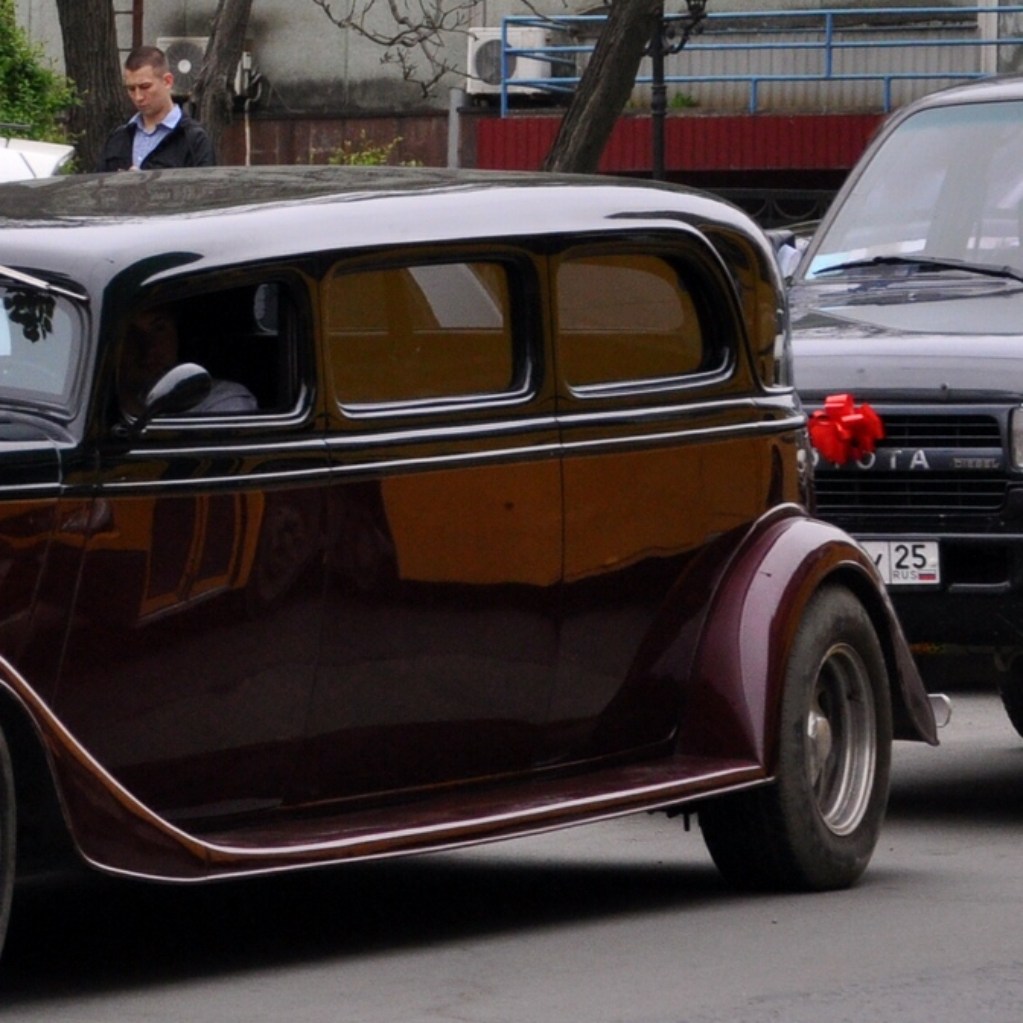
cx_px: 3
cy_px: 428
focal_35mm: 165
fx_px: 5517
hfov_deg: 10.5
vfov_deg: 10.6
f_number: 5
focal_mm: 58
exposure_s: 1/1000
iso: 640
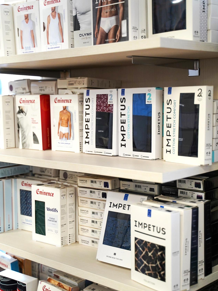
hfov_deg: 26.6
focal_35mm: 55
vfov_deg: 34.9
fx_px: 462
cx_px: 110
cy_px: 149
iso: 1600
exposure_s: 1/250
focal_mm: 50
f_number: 2.8
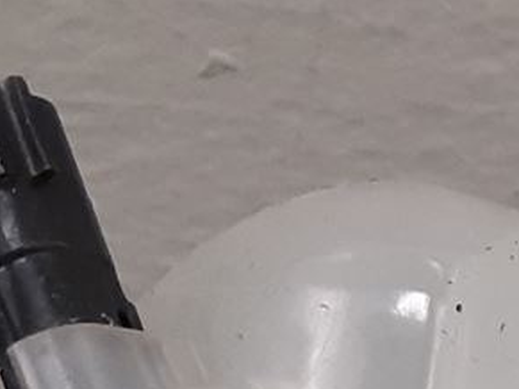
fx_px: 2743
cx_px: 1336
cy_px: 741
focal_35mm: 183
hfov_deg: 9.4
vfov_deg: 7.8
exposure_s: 1/50
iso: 125
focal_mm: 3.93
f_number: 1.7
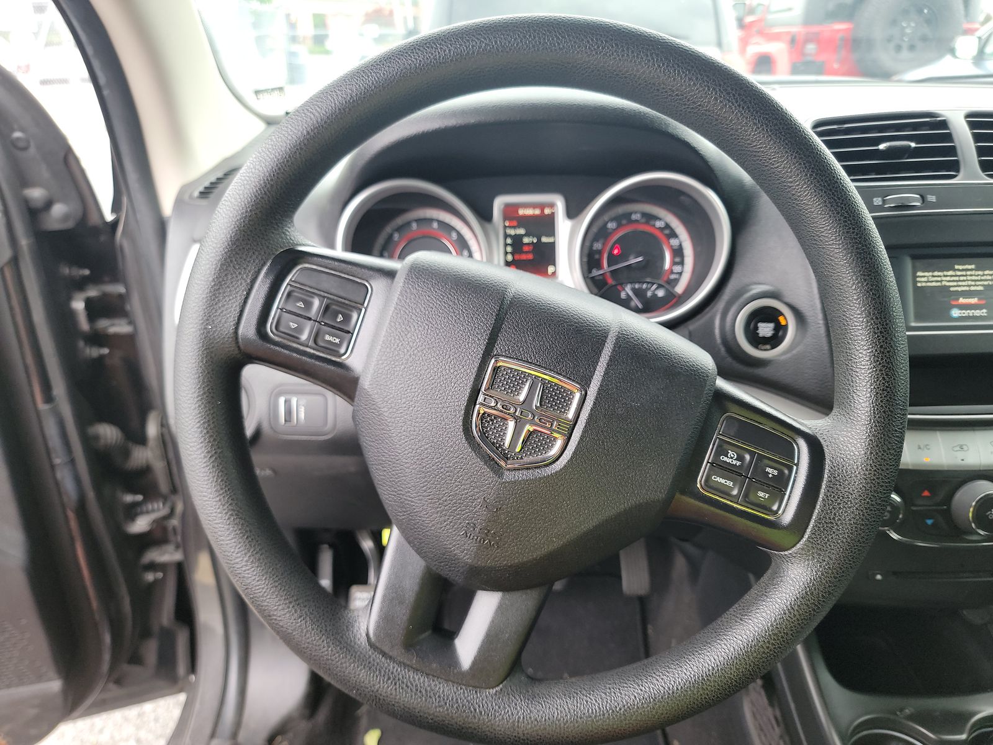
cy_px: 372
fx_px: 688
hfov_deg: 71.6
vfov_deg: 56.8
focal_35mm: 24
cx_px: 496
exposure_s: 1/59
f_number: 1.8
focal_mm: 6.7
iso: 188
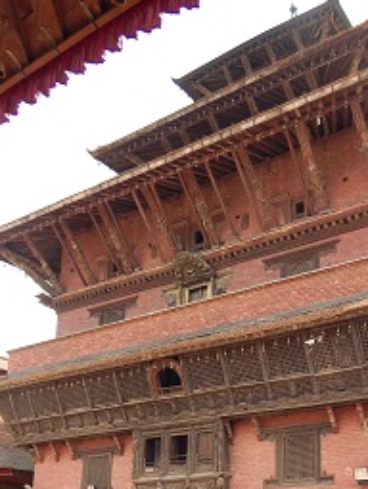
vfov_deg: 42.0
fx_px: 594
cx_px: 286
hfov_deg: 33.6
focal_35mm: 42
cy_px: 416
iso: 125
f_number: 3
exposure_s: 1/400
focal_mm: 4
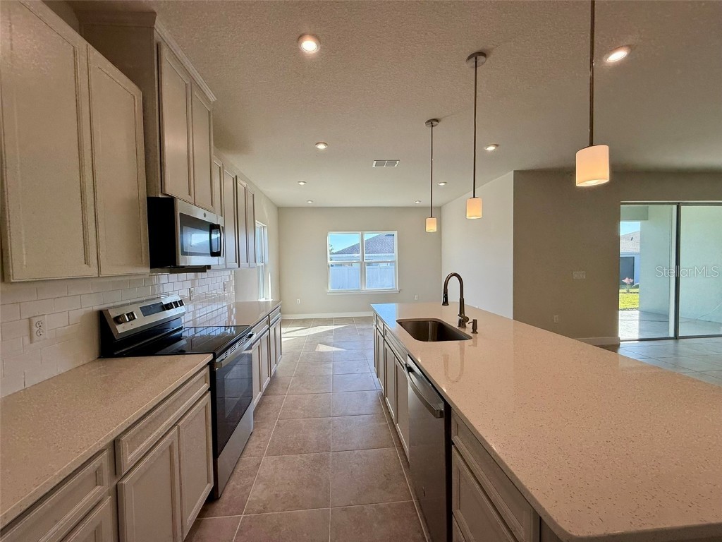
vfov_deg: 85.7
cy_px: 271
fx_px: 292
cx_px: 361
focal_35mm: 14
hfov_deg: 102.1
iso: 50
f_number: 2.2
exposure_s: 1/250
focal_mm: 2.22
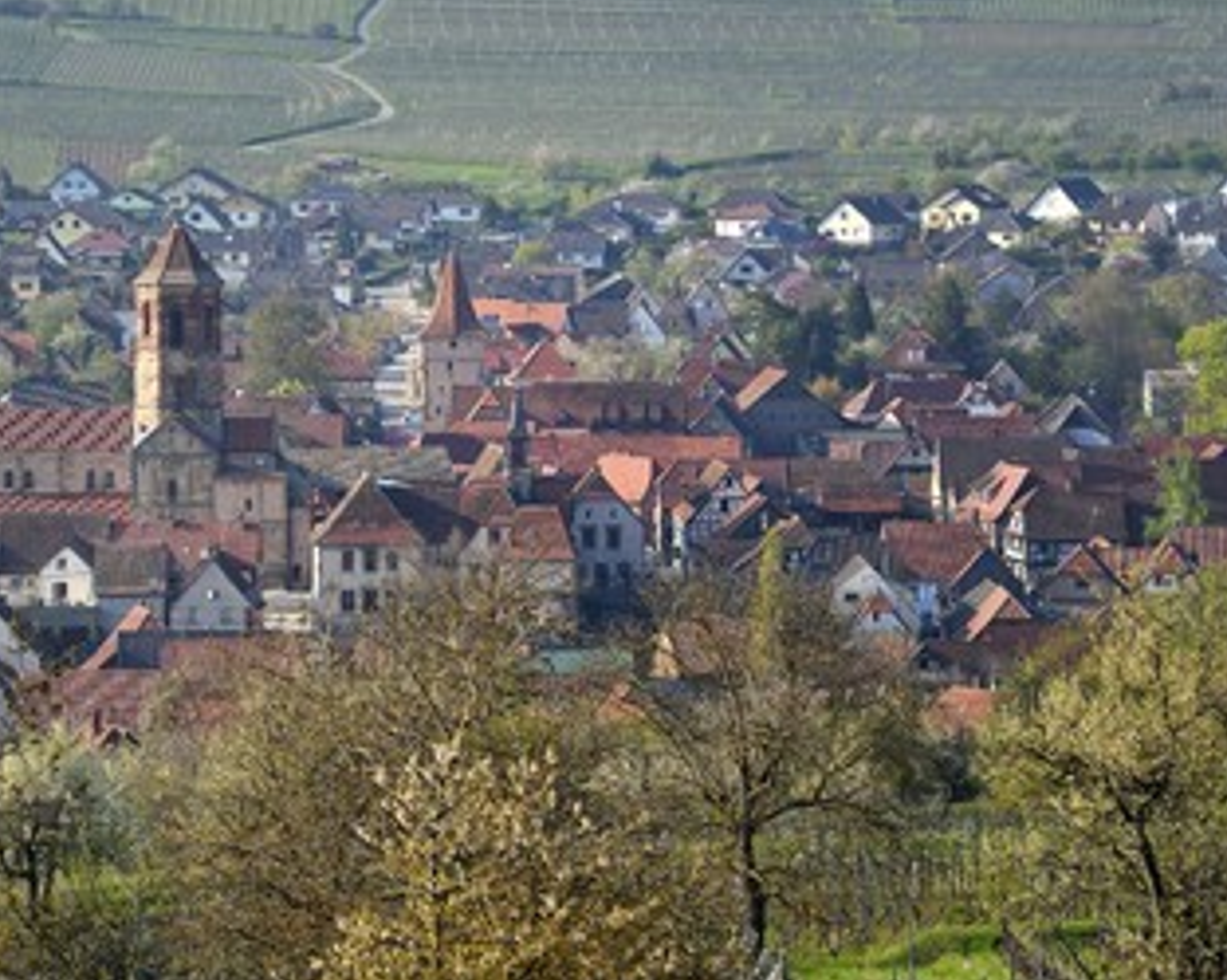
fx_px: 9179
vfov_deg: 6.1
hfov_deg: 7.6
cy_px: 449
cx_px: 460
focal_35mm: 253
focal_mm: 200
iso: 200
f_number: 8
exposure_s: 1/320
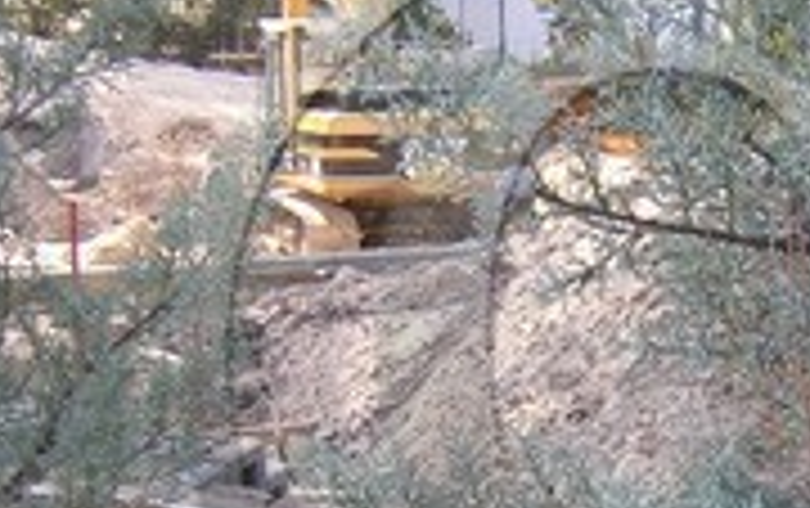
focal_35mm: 79
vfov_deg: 16.5
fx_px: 1746
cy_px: 360
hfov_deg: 25.6
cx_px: 659
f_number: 2.6
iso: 100
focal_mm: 4.7
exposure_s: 1/132
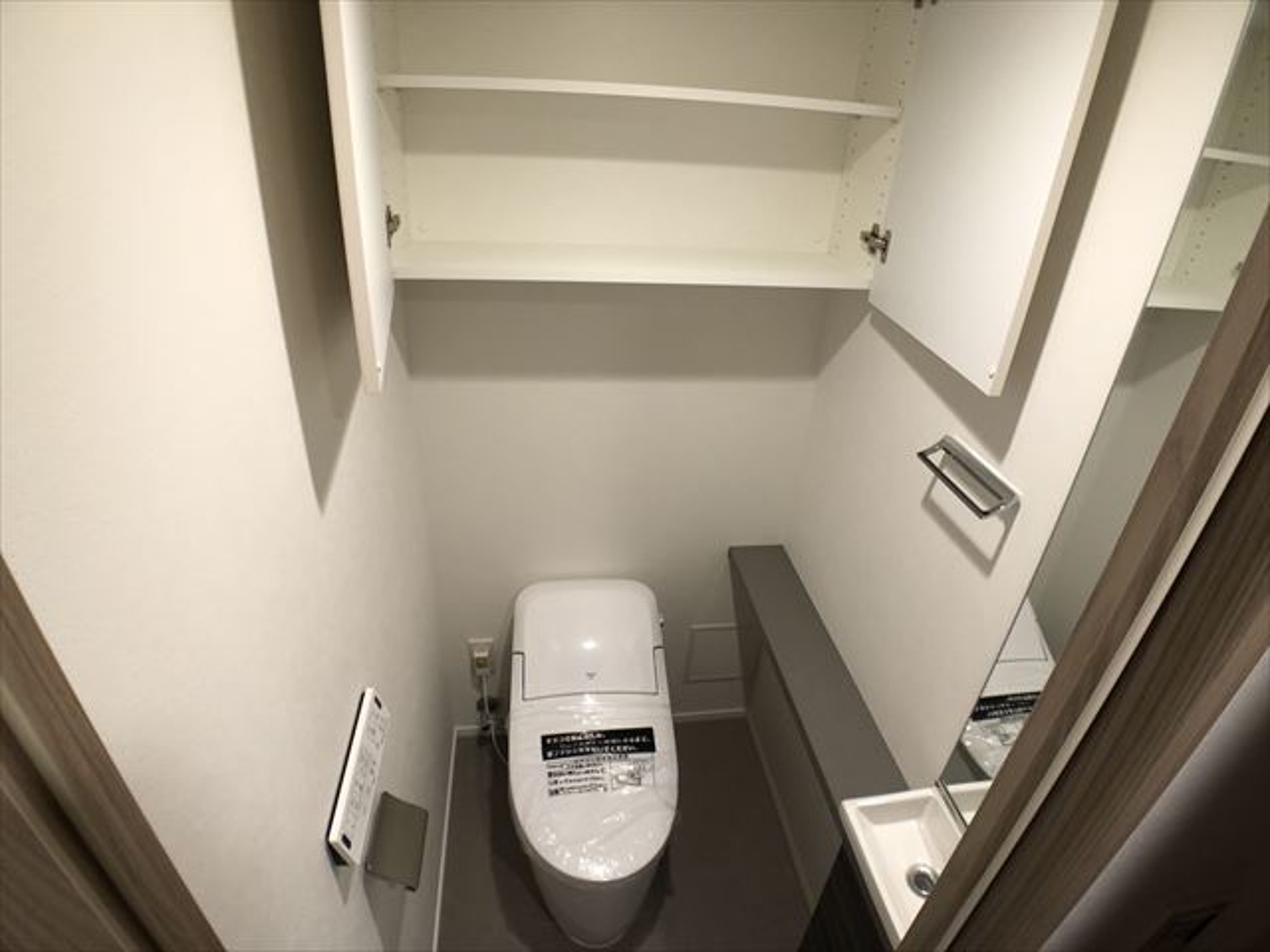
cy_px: 476
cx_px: 635
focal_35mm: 28
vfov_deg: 49.7
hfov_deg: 63.4
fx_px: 1027
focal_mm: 3.99
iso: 32
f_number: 1.8
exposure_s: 1/20
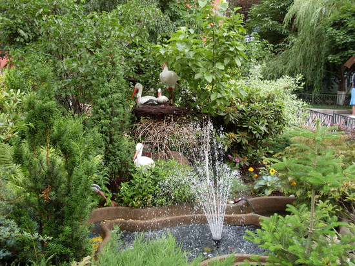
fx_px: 390
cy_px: 133
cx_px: 178
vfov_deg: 37.7
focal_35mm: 38
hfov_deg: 49.0
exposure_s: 1/250
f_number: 2.8
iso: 80
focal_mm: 6.3
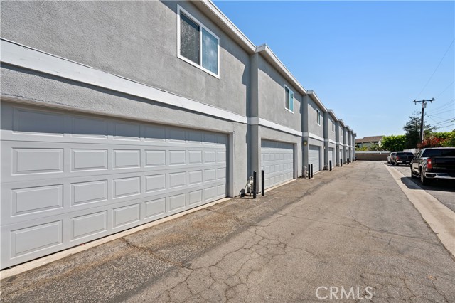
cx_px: 228
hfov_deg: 104.3
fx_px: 177
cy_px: 152
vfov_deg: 81.1
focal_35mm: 14
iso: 100
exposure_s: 1/500
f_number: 8
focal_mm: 14
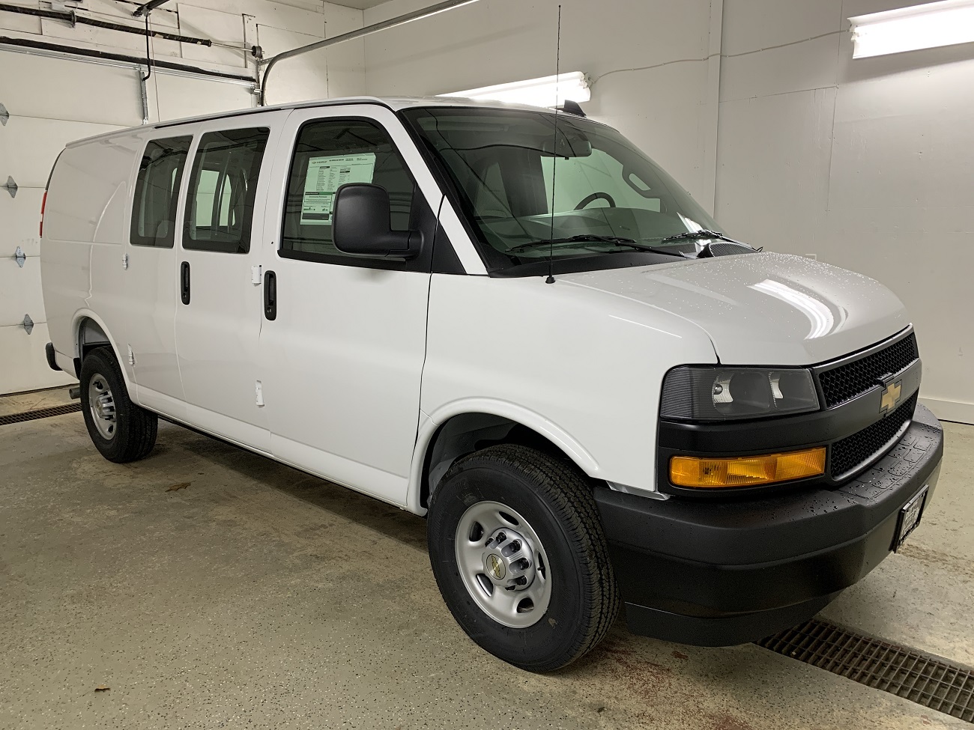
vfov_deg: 53.1
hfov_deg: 67.3
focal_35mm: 26
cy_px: 365
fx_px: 732
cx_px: 487
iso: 160
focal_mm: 4.25
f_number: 1.8
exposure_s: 1/60
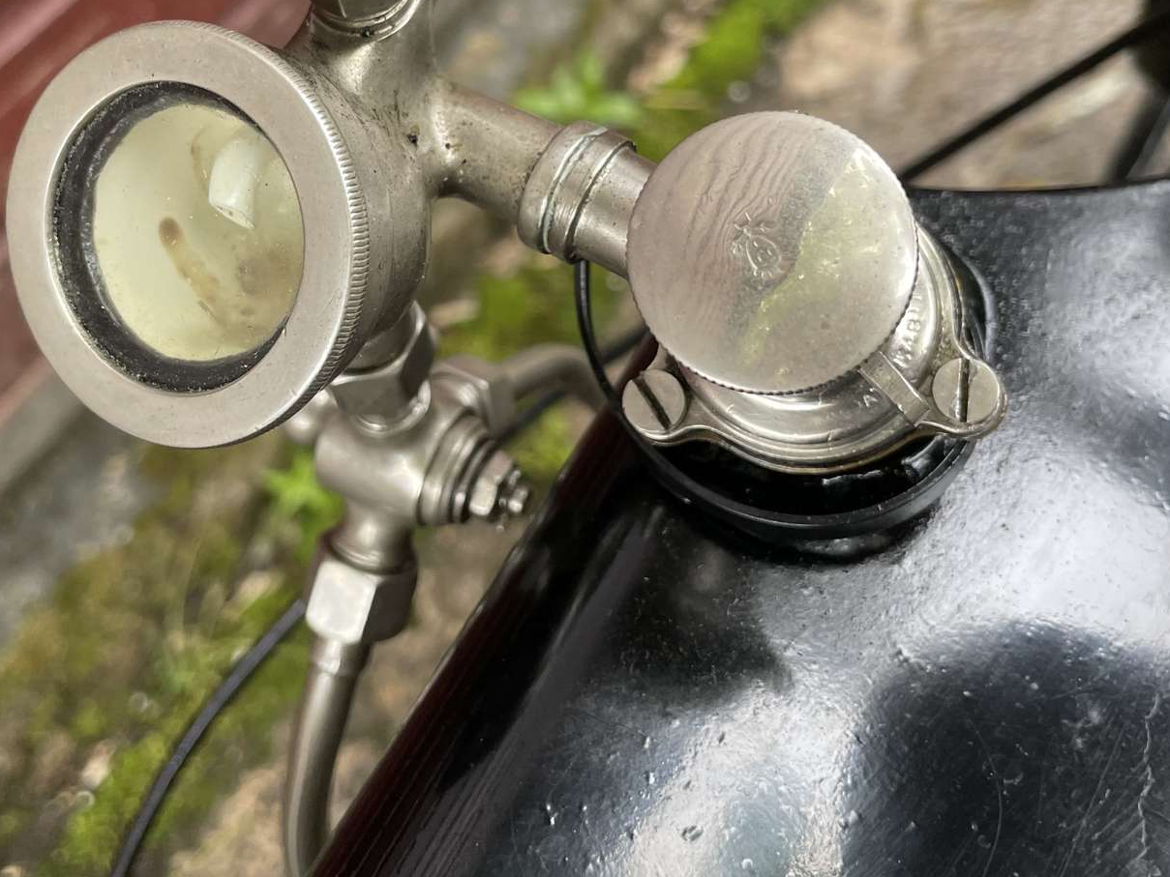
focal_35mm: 43
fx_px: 1454
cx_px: 495
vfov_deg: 32.9
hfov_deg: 43.7
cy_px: 211
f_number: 1.6
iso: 125
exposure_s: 1/107
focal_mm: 4.2
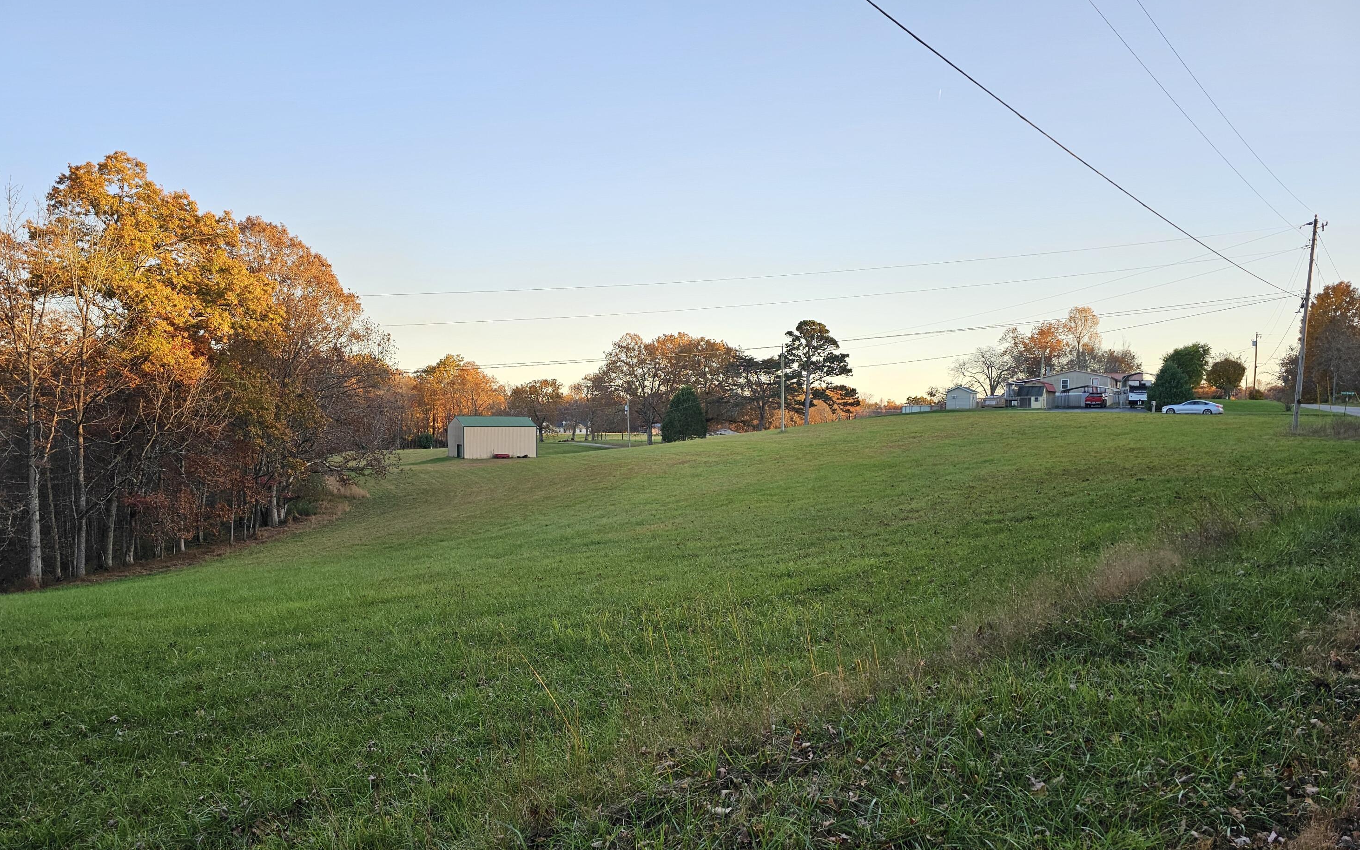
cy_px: 490
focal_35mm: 25
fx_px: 927
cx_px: 666
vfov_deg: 49.1
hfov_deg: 72.5
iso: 20
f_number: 1.7
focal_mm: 6.3
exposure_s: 1/180
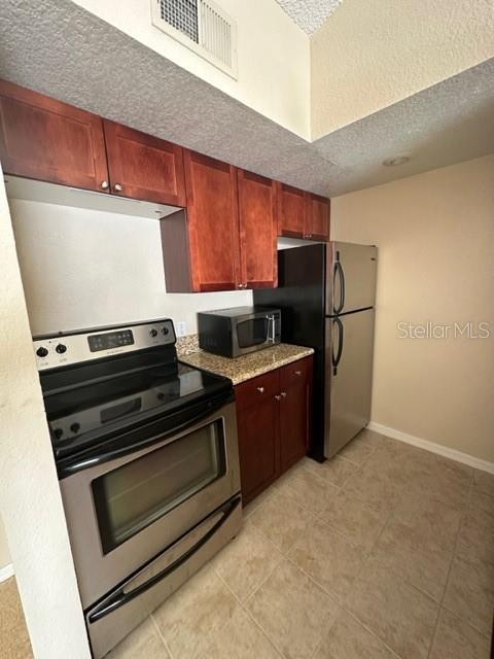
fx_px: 266
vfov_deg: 102.1
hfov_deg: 85.7
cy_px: 330
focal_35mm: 14
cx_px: 247
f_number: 2.2
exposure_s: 1/60
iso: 640
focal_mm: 2.22
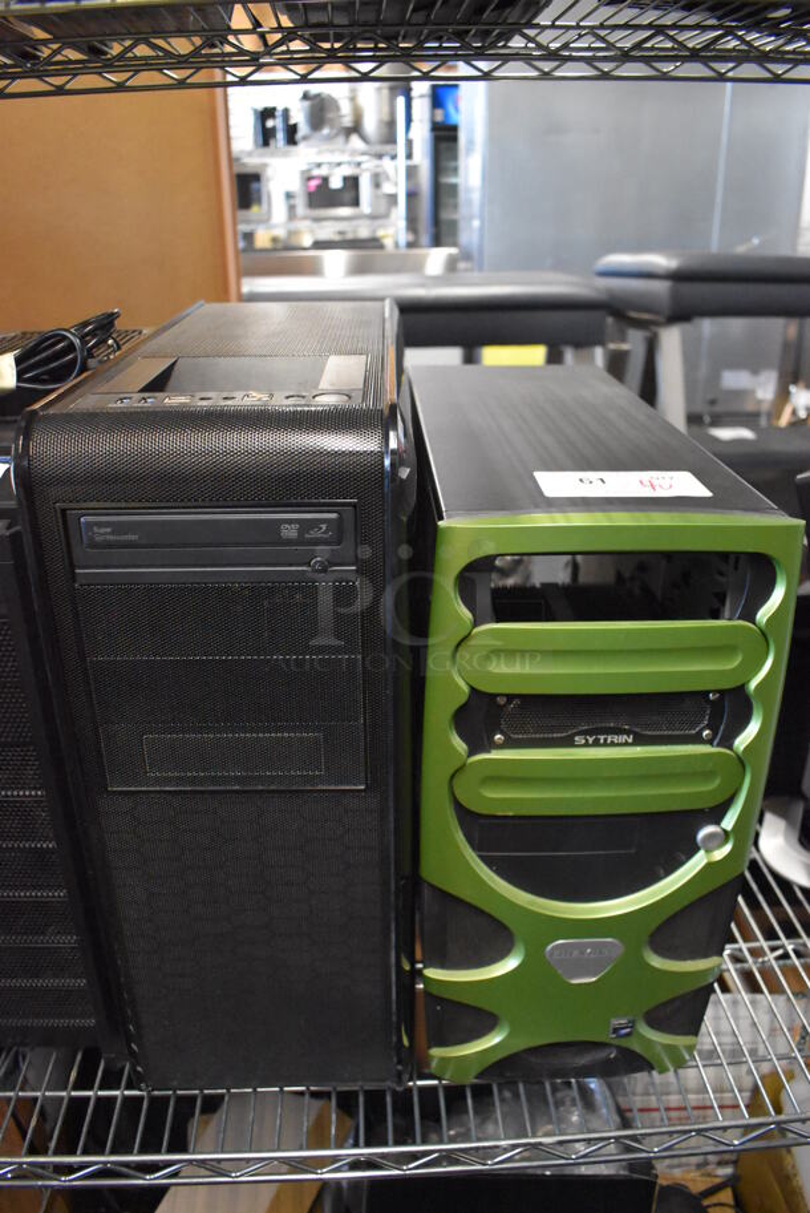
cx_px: 405
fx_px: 910
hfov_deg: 48.0
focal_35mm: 27
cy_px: 606
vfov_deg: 67.3
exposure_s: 1/125
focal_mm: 18
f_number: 3.5
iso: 7200
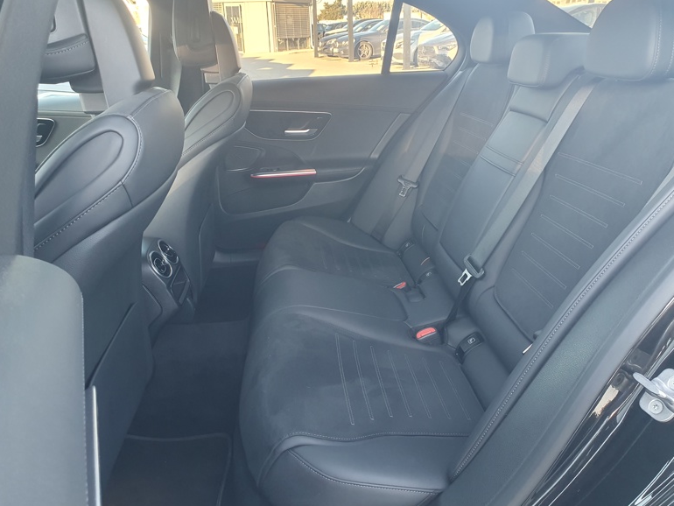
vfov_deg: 51.4
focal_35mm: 27
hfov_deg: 65.3
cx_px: 334
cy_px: 248
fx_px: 526
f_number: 2.4
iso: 200
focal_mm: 4.32
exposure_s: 1/50
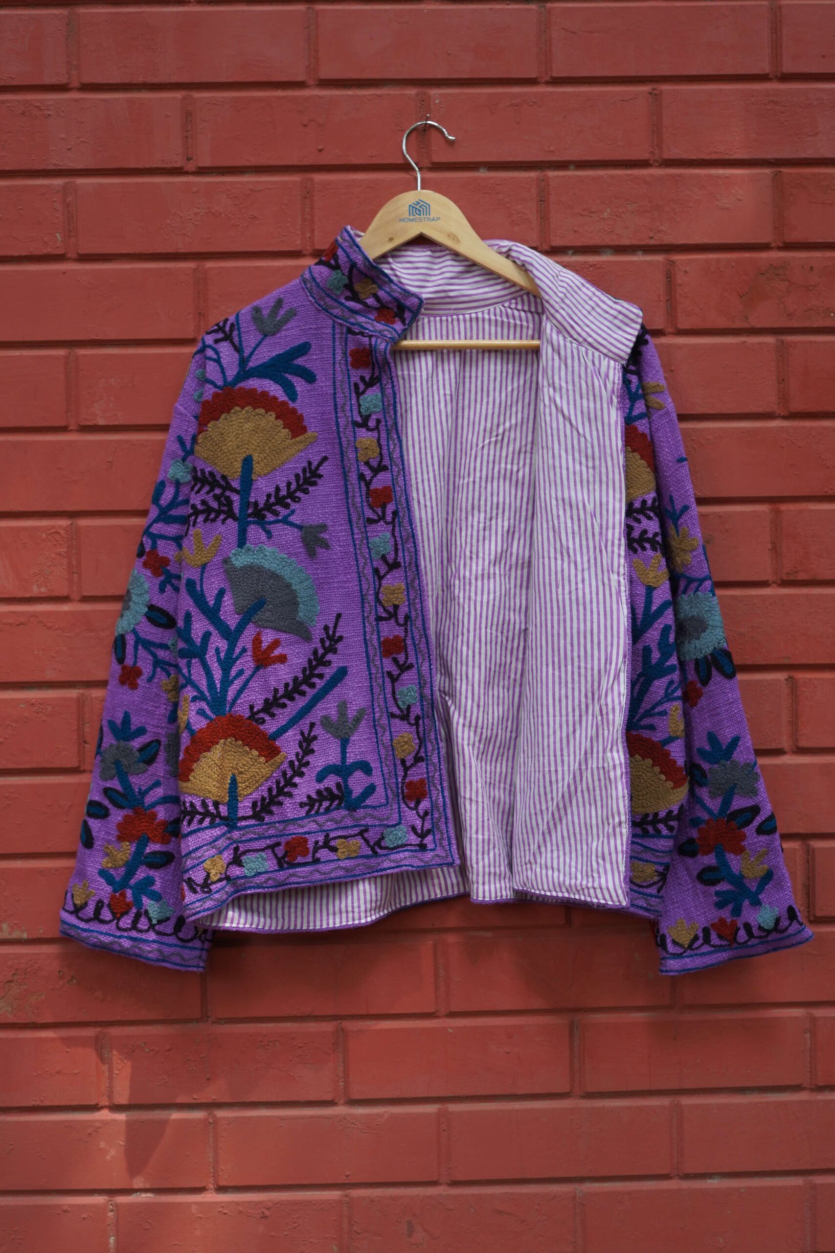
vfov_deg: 39.6
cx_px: 418
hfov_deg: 27.0
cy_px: 626
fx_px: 1739
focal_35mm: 50
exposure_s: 1/160
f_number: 7.1
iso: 500
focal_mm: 50
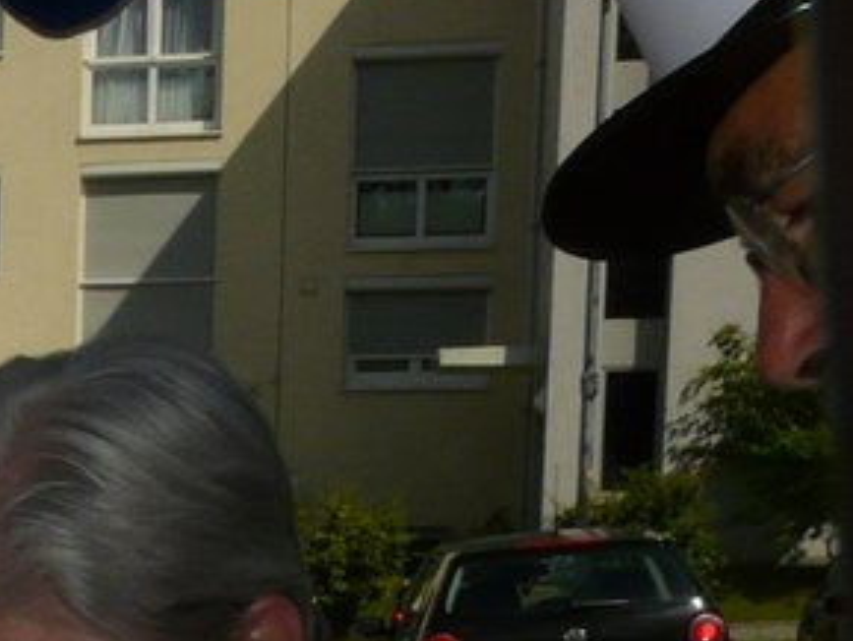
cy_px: 904
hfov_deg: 13.8
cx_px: -788
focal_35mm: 124
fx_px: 3057
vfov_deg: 11.5
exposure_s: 1/640
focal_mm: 4.6
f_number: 8
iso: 100
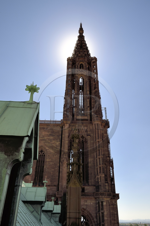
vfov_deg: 63.7
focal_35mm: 29
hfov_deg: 44.9
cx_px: 75
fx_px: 181
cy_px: 113
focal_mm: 29
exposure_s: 1/400
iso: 200
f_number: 14
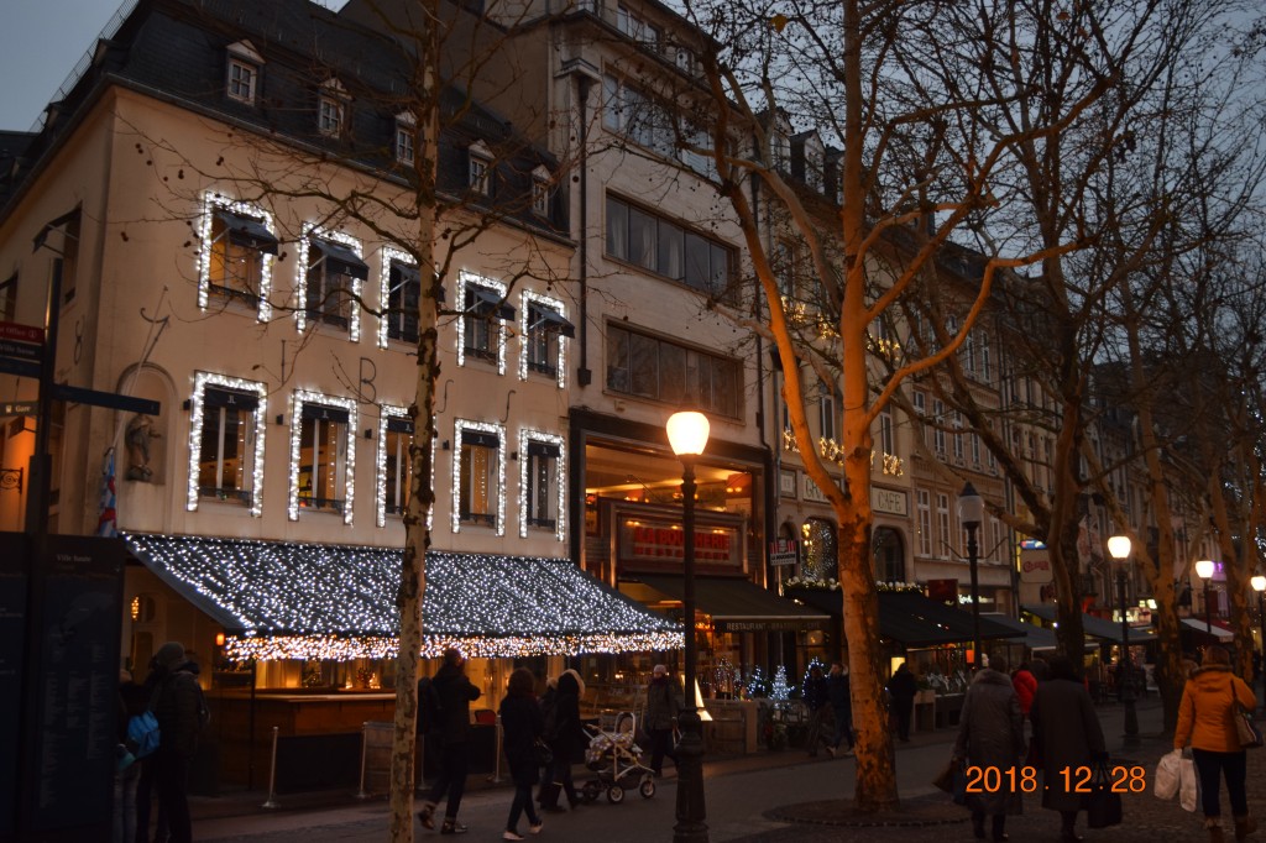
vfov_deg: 38.3
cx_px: 633
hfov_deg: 55.1
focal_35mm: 34
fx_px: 1213
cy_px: 422
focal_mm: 23
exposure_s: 1/60
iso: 640
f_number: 4
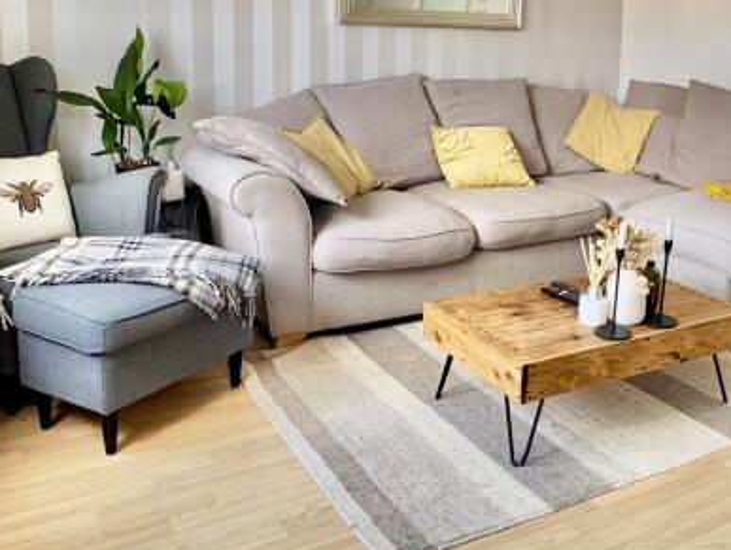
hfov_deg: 49.8
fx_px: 782
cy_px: 149
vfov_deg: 37.9
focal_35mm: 37
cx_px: 438
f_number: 2.2
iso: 160
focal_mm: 2.22
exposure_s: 1/99
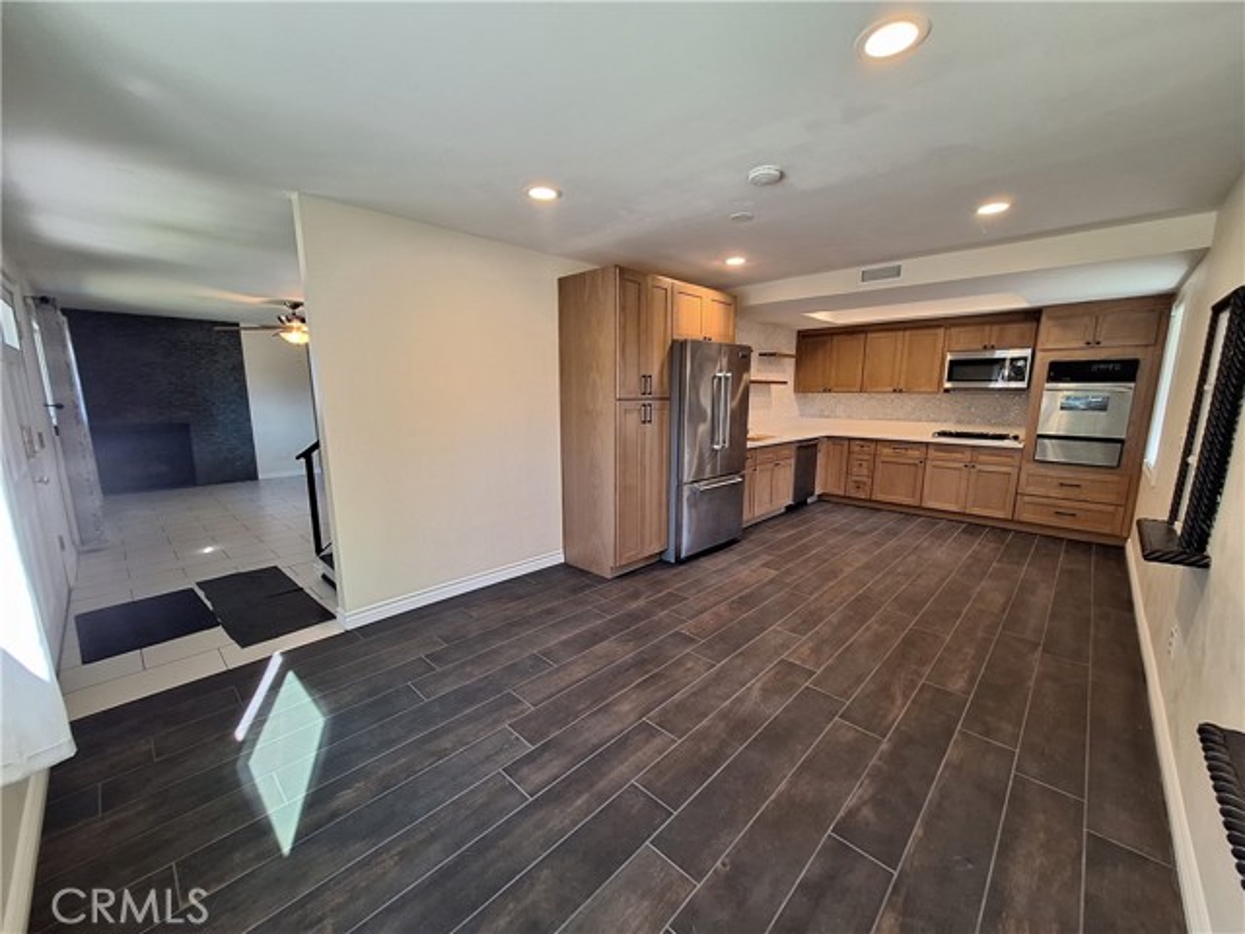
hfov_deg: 106.2
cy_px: 467
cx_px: 622
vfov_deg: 89.9
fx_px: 468
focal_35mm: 13
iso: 125
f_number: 2.2
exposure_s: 1/40
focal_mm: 1.74
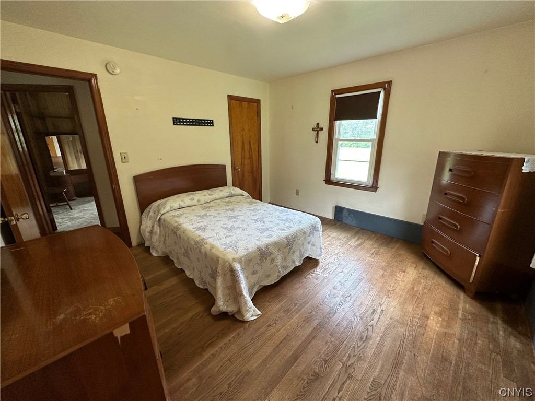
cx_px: 268
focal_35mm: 14
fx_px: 216
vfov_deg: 85.7
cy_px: 200
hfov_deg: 102.1
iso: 160
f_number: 2.2
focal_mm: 2.22
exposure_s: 1/60
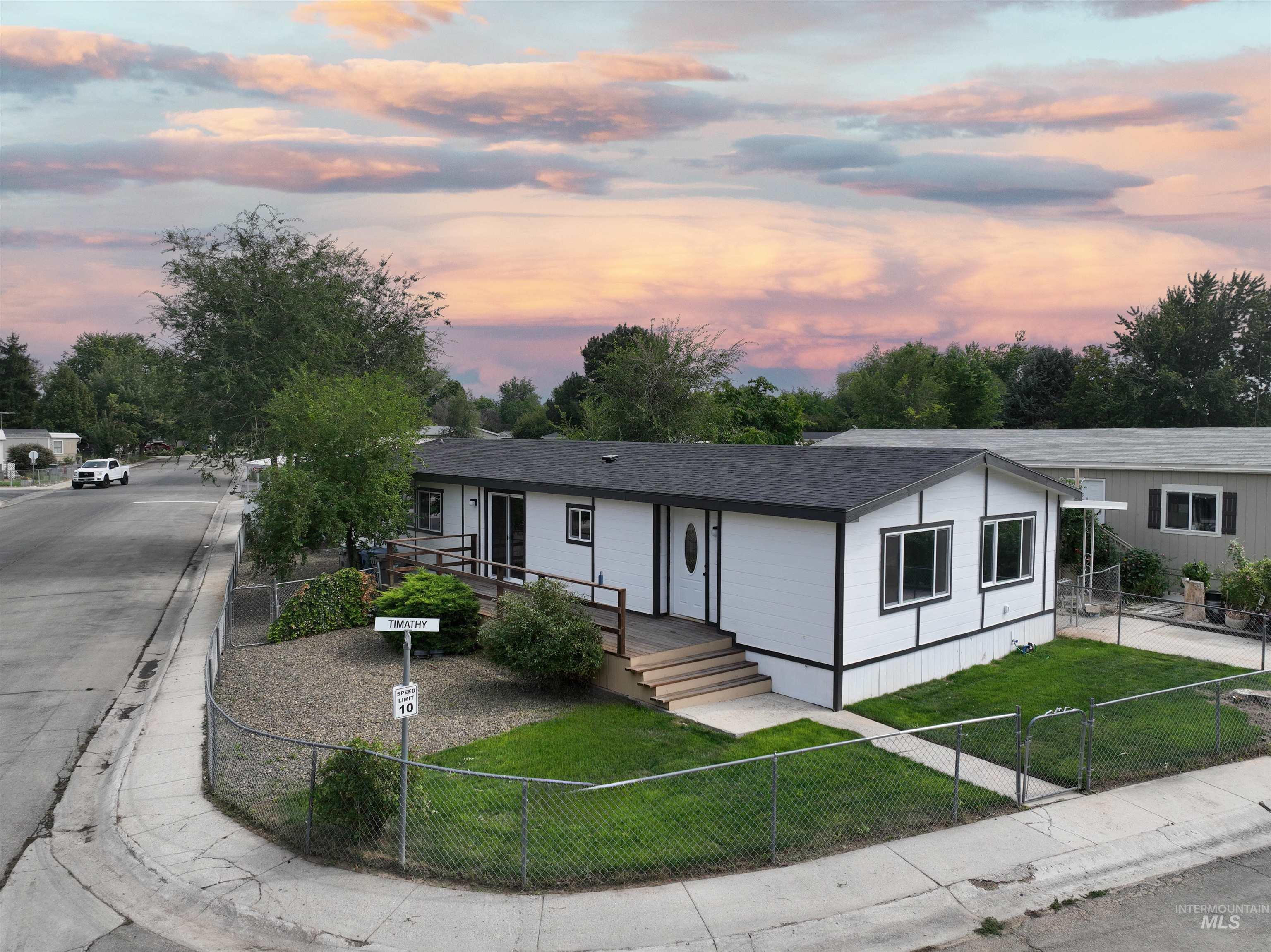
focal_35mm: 24
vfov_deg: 56.8
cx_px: 636
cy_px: 476
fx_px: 881
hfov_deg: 71.6
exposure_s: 1/1600
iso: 110
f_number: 2.8
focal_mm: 12.29
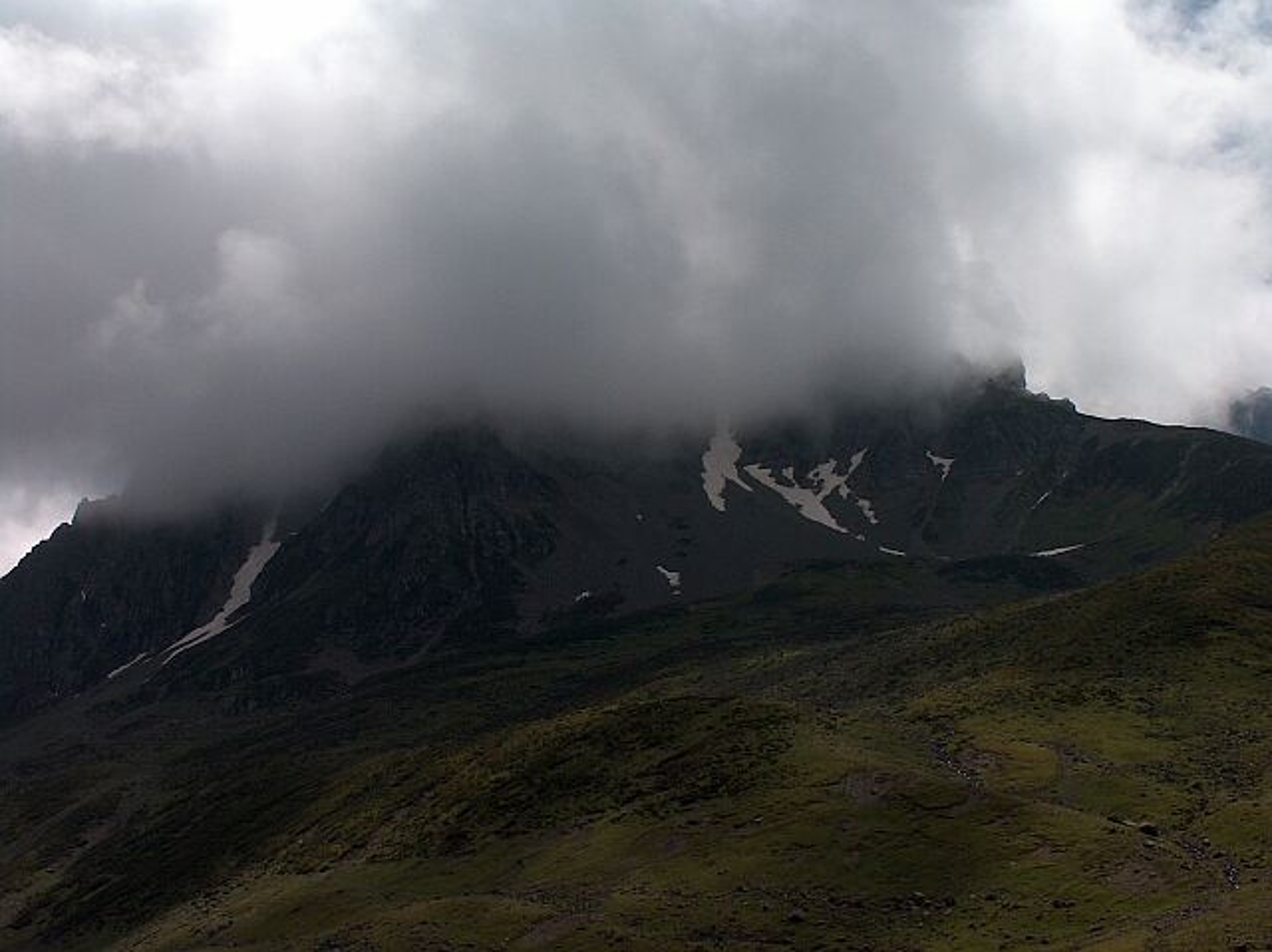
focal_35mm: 72
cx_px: 636
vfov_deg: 20.4
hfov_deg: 27.1
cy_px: 476
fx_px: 2644
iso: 100
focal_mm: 14.73
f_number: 11.6
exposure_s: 1/299
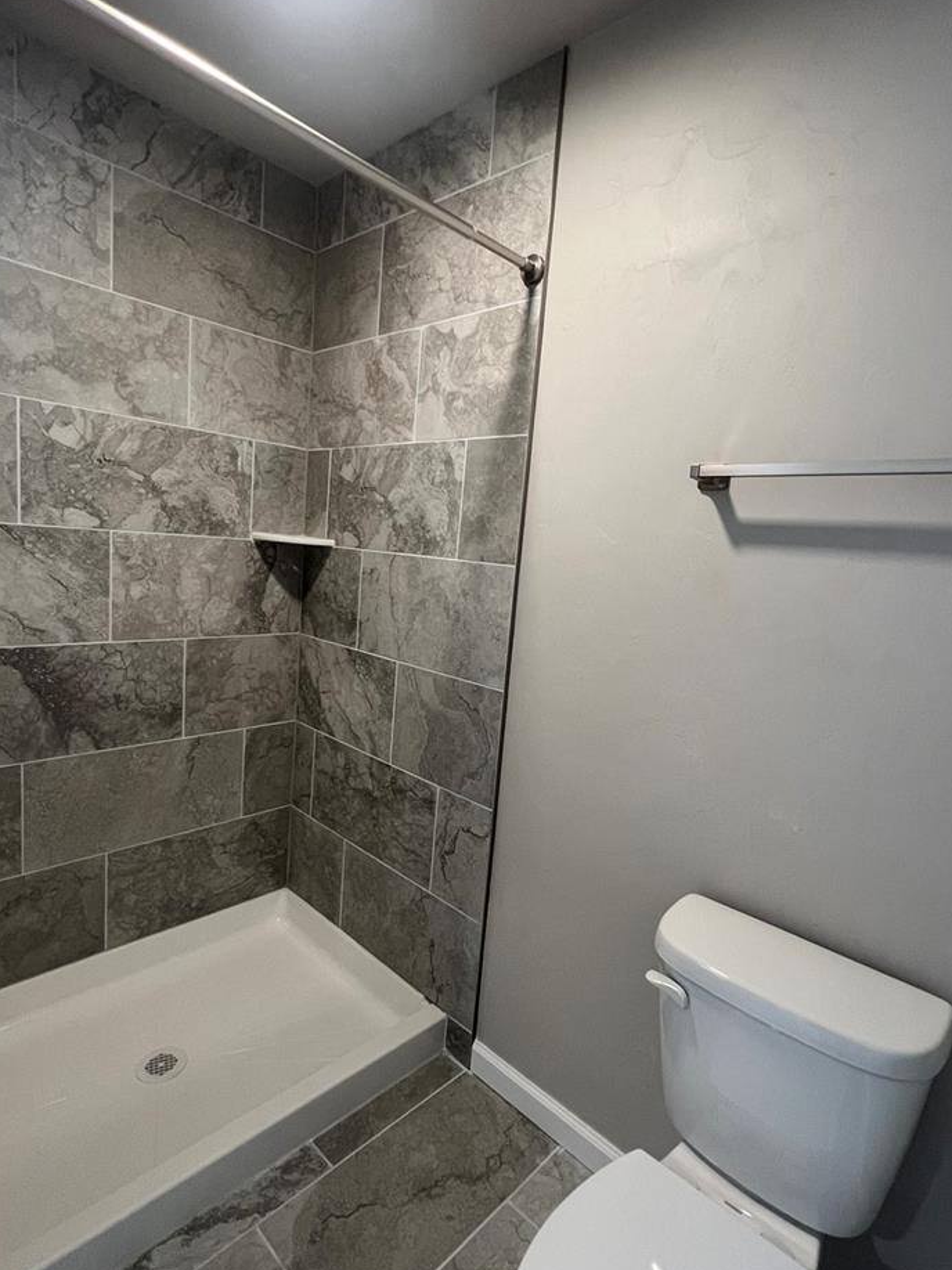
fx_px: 624
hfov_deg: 74.7
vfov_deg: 91.0
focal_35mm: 17
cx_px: 477
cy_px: 635
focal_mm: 1.57
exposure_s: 1/60
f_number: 1.8
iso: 200
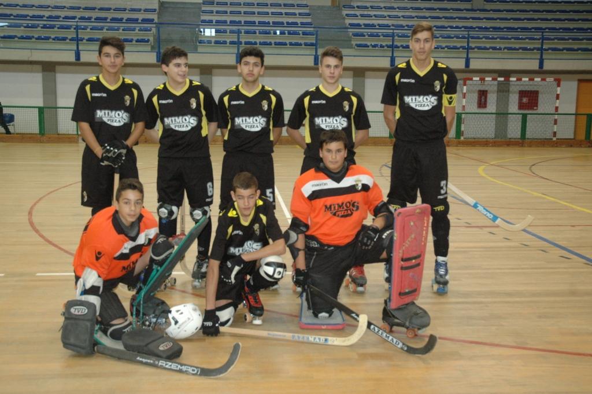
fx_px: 715
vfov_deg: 30.8
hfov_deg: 45.0
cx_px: 296
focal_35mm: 44
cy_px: 197
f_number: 4.5
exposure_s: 1/80
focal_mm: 29
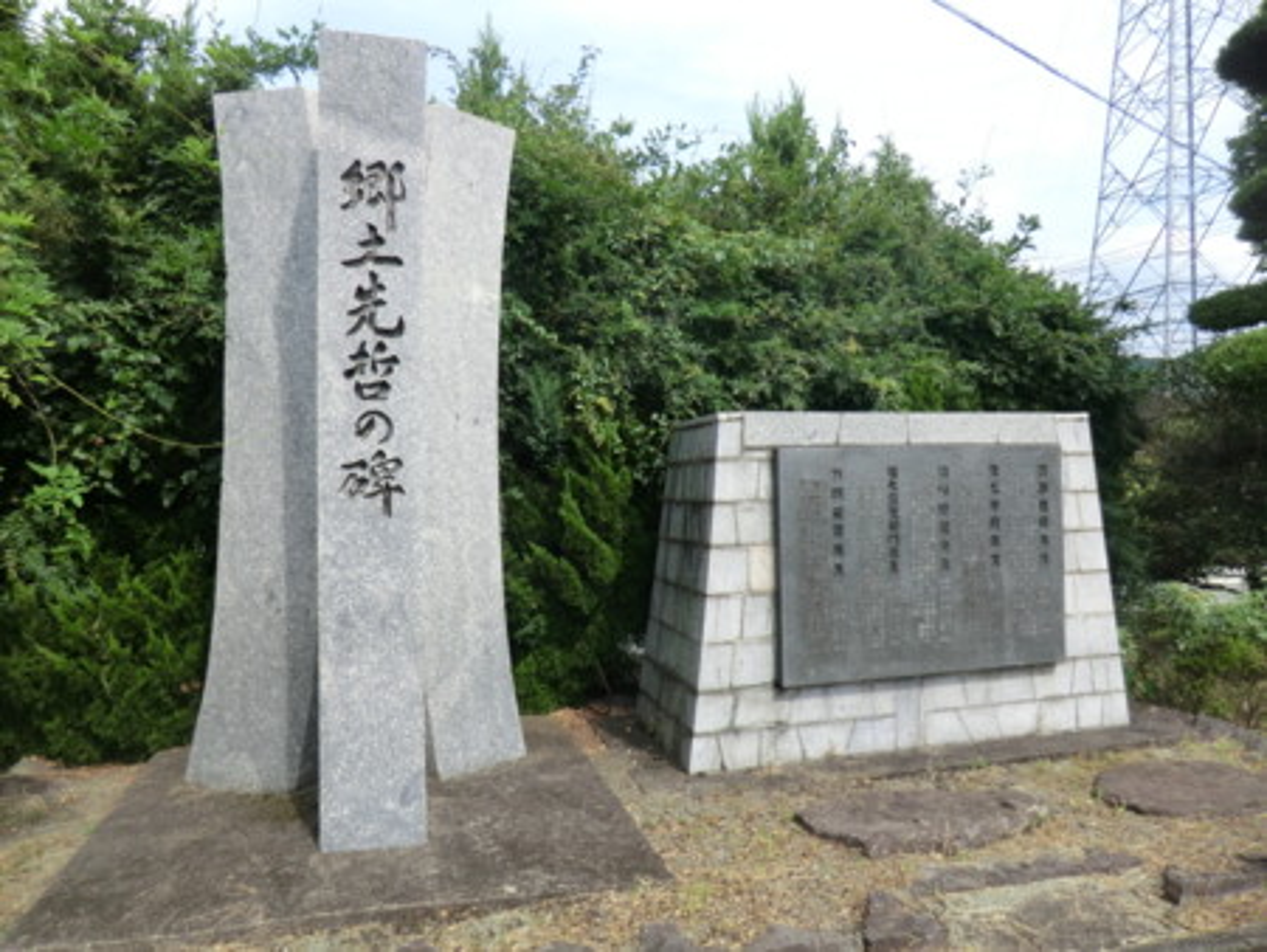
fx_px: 879
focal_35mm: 24
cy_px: 476
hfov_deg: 71.6
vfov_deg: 56.9
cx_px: 634
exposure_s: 1/500
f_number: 3.2
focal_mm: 4.3
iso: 80
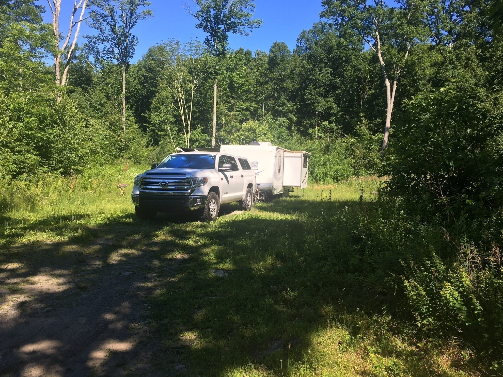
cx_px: 248
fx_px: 436
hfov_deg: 60.0
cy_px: 183
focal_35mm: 30
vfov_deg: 46.8
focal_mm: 4.15
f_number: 2.2
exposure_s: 1/680
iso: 25
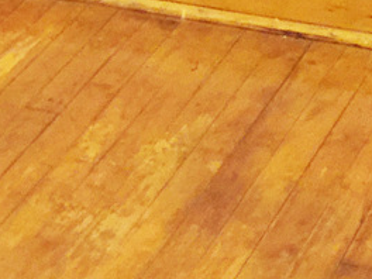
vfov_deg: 9.4
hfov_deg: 12.5
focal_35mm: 158
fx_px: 1698
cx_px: 121
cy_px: 59
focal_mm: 4.15
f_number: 2.2
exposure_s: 1/10
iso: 100
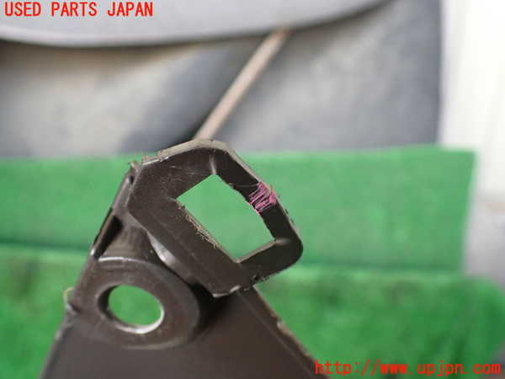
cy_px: 190
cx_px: 252
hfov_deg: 60.0
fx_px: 438
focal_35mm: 30
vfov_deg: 46.8
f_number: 2.3
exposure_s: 1/125
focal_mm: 5.4
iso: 400
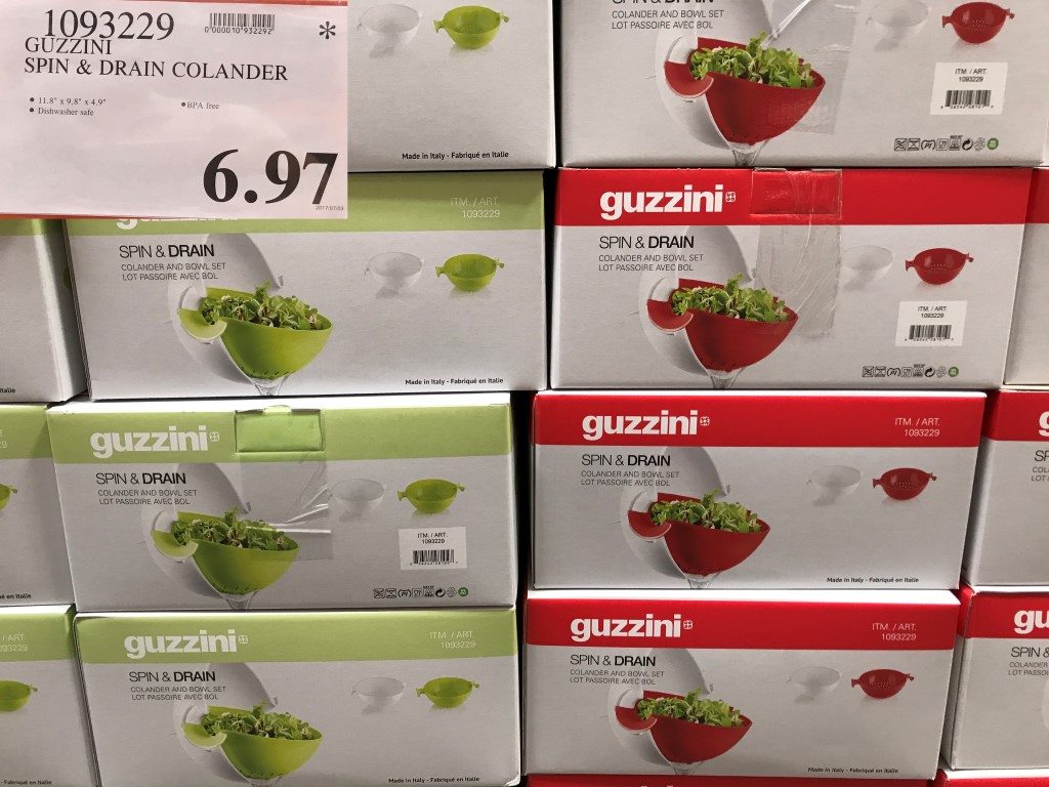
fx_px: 849
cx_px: 524
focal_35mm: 28
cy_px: 394
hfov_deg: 63.4
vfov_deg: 49.7
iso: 40
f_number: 1.8
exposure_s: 1/30
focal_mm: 3.99
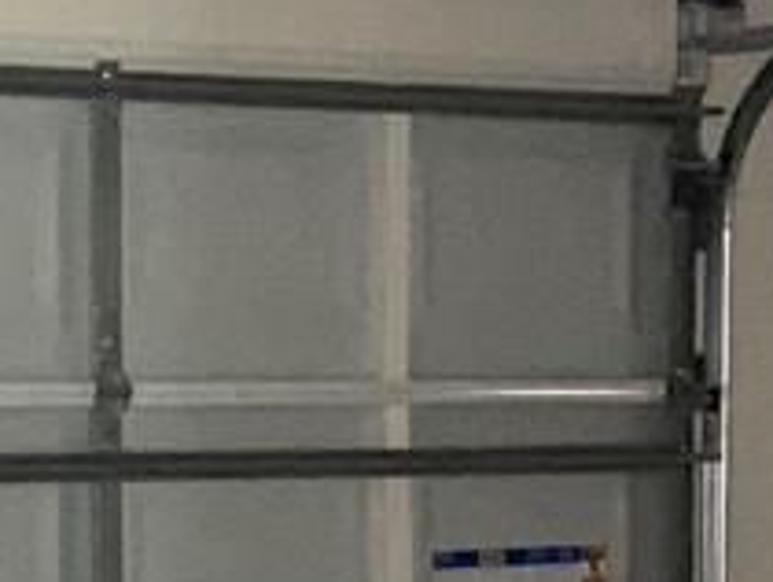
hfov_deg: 10.0
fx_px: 4427
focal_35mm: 198
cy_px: 777
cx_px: 353
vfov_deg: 7.4
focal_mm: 4.25
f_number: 1.8
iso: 500
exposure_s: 1/4
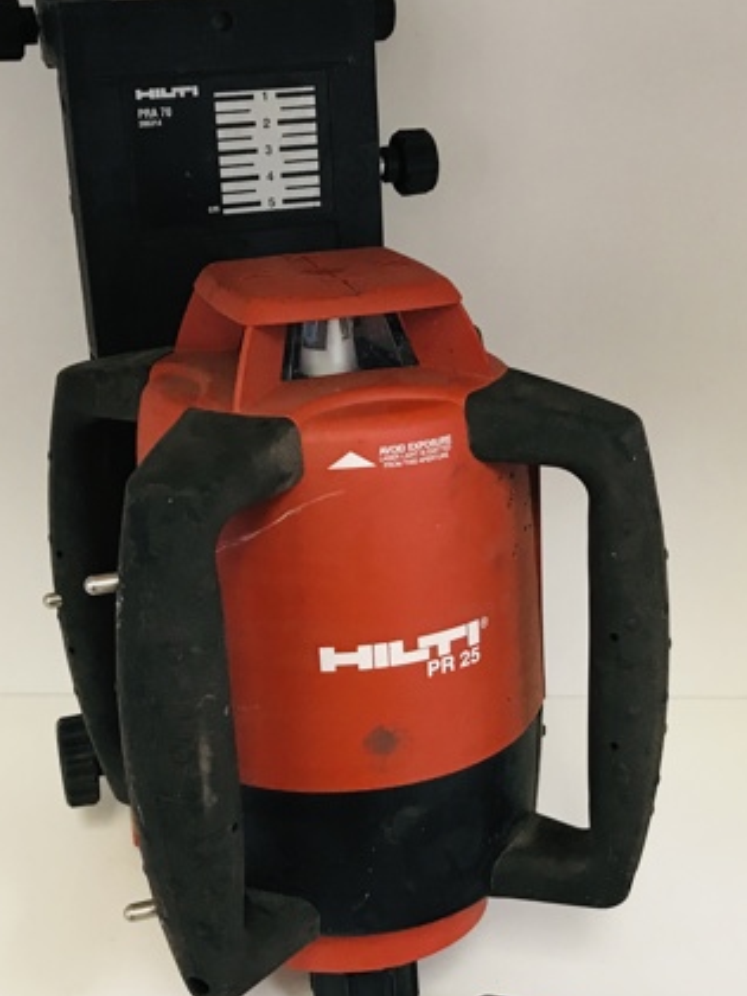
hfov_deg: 35.7
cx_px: 473
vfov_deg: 46.6
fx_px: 1151
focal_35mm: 40
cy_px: 590
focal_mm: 3.99
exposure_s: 1/17
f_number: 1.8
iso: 50
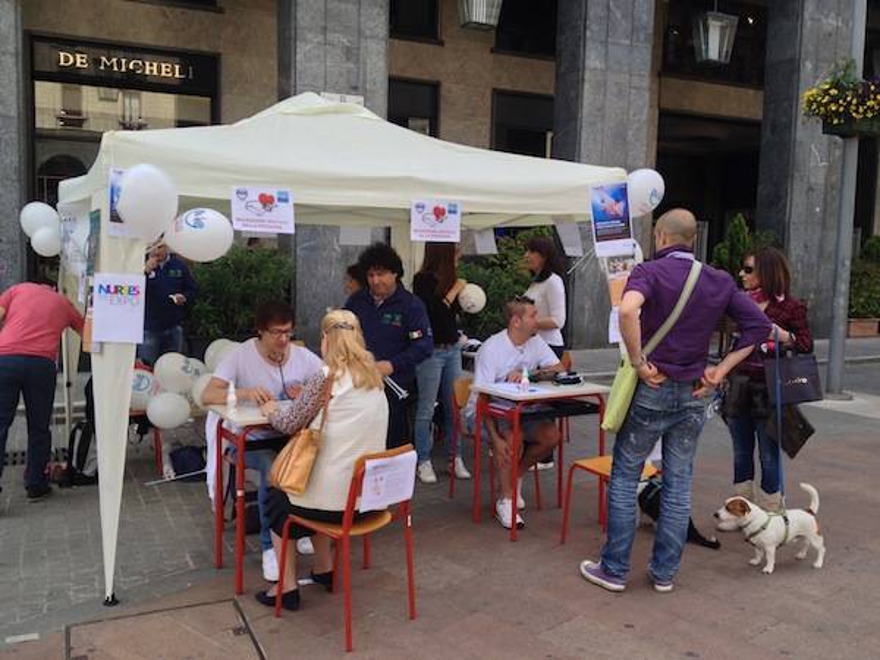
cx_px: 440
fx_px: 890
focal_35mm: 35
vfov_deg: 40.7
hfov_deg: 52.6
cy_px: 330
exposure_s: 1/435
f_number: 2.4
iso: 50
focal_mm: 4.28
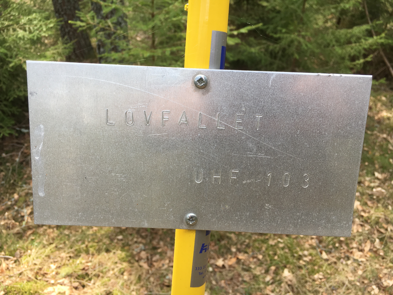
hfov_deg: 61.7
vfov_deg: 48.2
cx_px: 196
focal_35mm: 29
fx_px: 329
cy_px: 148
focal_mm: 4.15
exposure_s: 1/100
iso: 25
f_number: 2.2
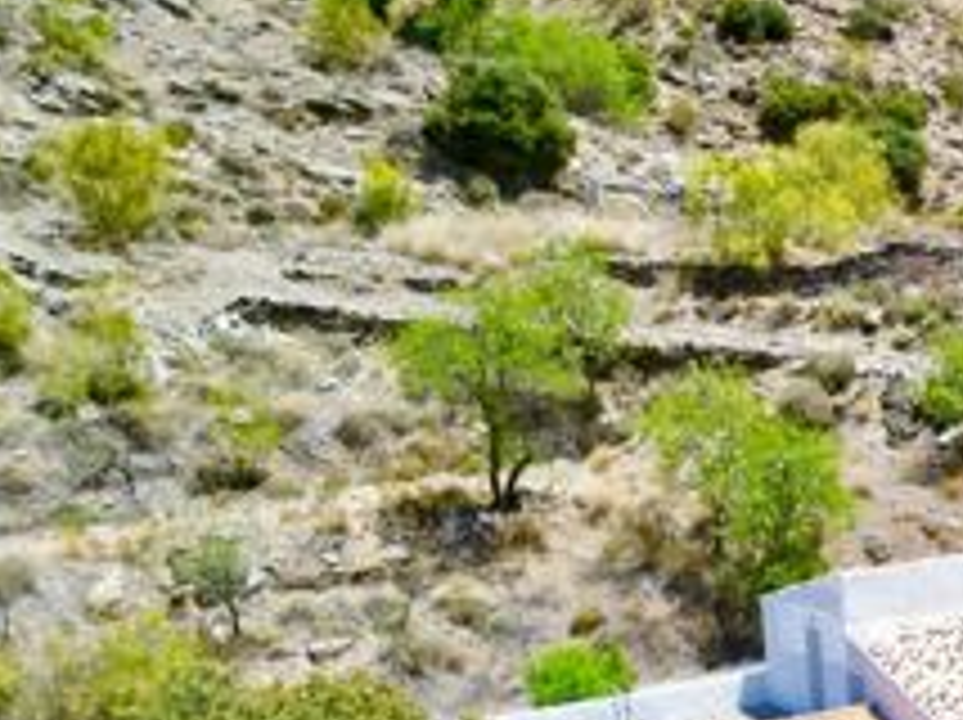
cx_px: 1289
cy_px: 648
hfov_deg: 22.0
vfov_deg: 18.3
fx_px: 2195
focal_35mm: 79
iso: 110
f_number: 1.7
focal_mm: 6.72
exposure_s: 1/40
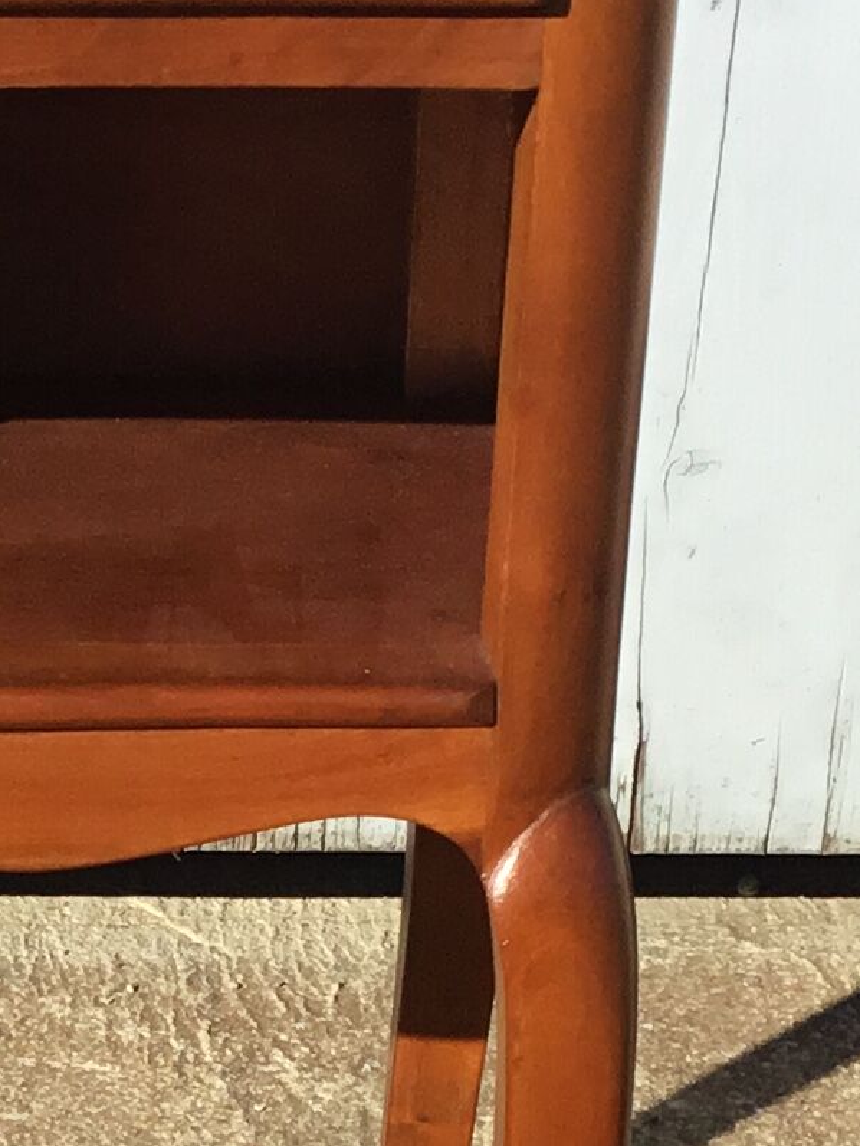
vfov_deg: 15.3
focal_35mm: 127
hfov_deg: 11.5
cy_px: 1067
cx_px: -129
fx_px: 4206
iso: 25
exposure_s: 1/1942
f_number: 2.4
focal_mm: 3.3
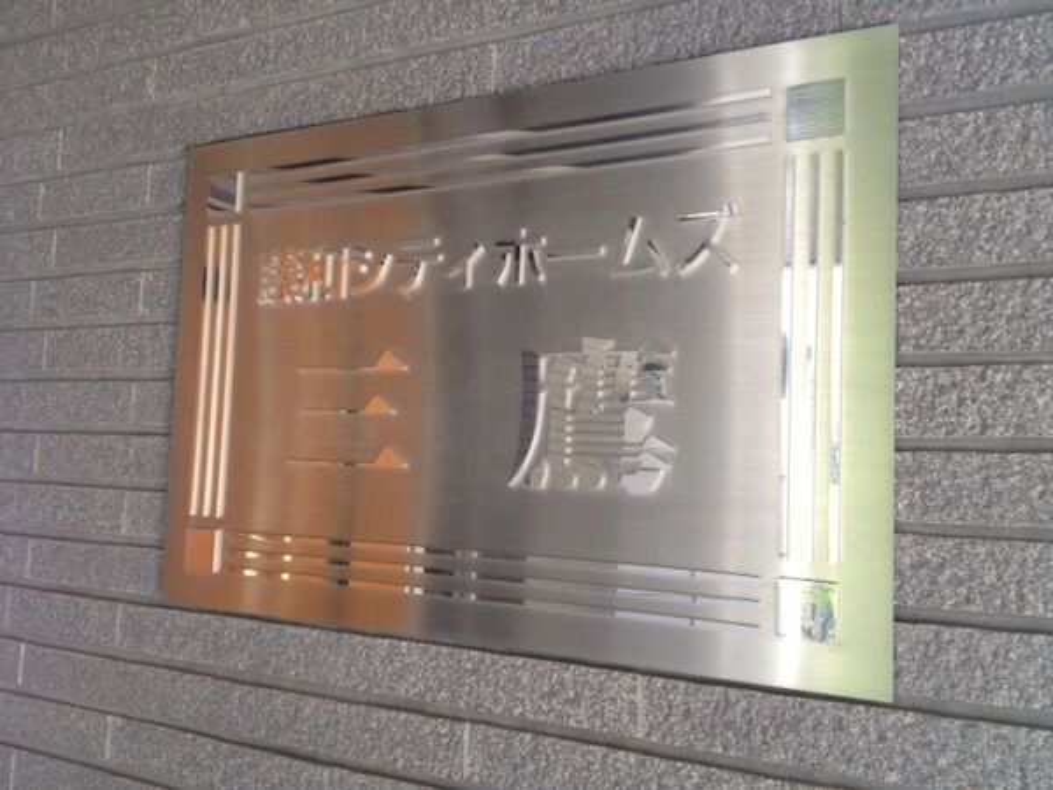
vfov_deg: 40.7
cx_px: 526
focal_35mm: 35
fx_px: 1065
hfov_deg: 52.6
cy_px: 395
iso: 50
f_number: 2.4
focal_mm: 4.28
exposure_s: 1/20
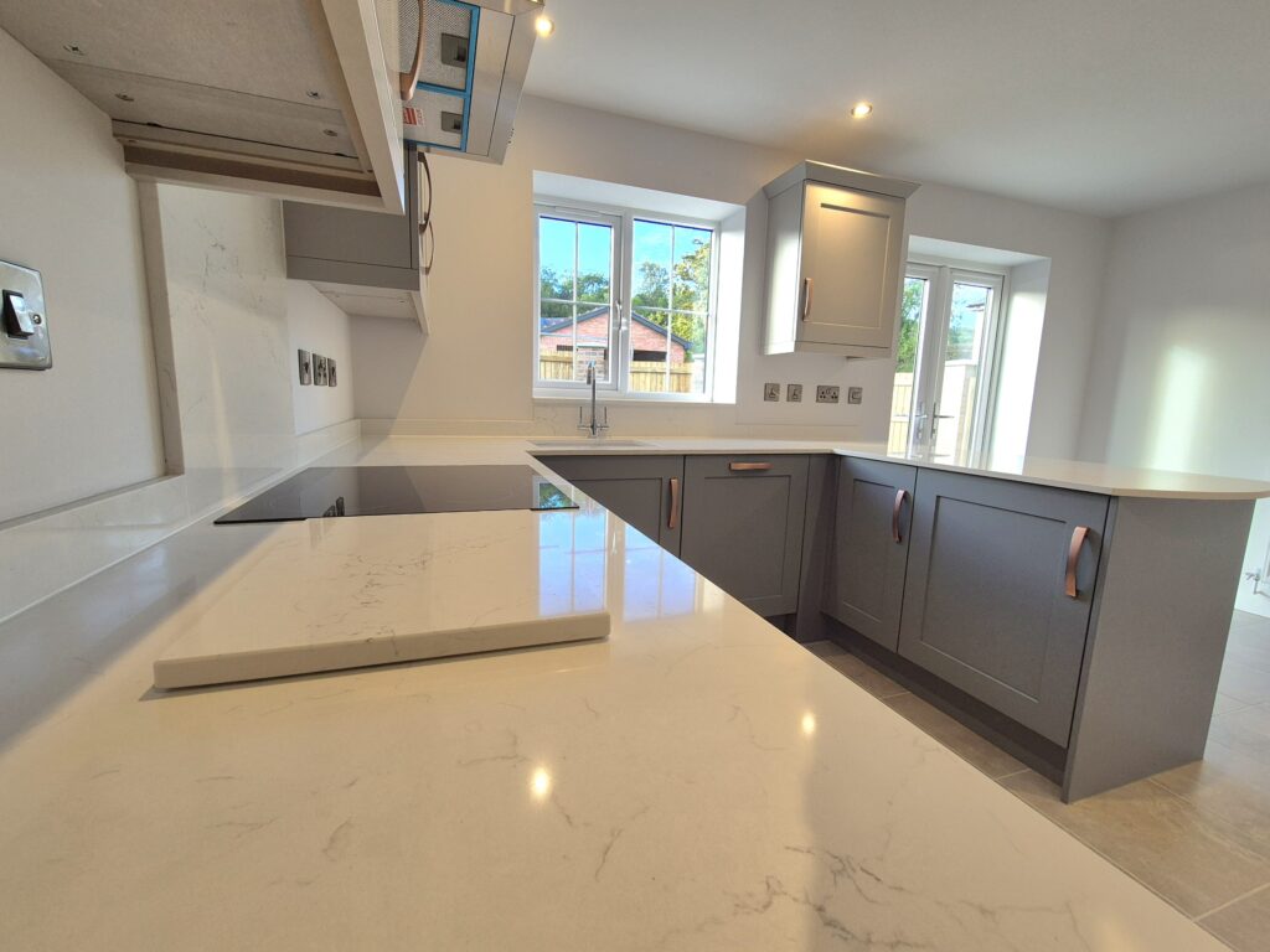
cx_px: 635
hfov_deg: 106.2
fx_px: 477
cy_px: 476
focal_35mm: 13
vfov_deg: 89.9
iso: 50
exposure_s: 1/102
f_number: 2.2
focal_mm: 2.2
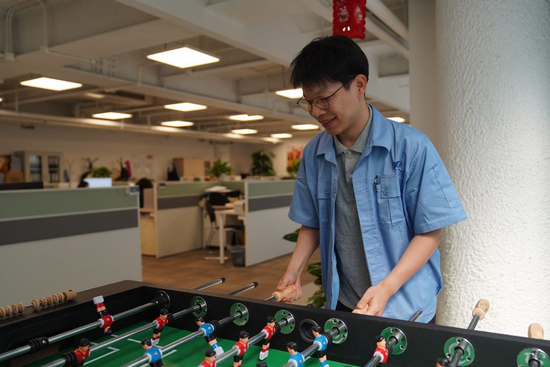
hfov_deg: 61.9
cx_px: 275
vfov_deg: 43.6
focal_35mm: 30
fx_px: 458
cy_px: 184
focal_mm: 30
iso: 800
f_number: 2.8
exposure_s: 1/400
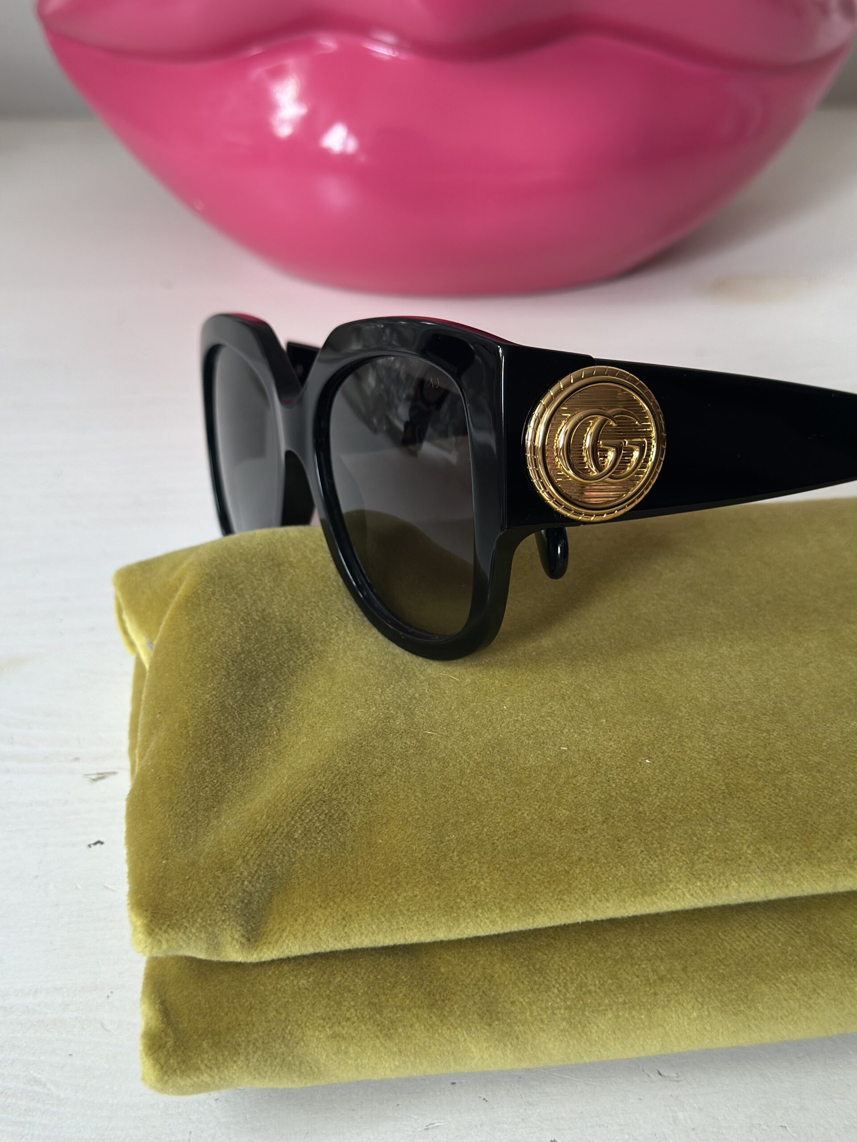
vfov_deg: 39.7
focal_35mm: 48
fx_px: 1584
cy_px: 571
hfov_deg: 30.3
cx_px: 428
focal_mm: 6.86
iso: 125
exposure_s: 1/60
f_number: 1.78
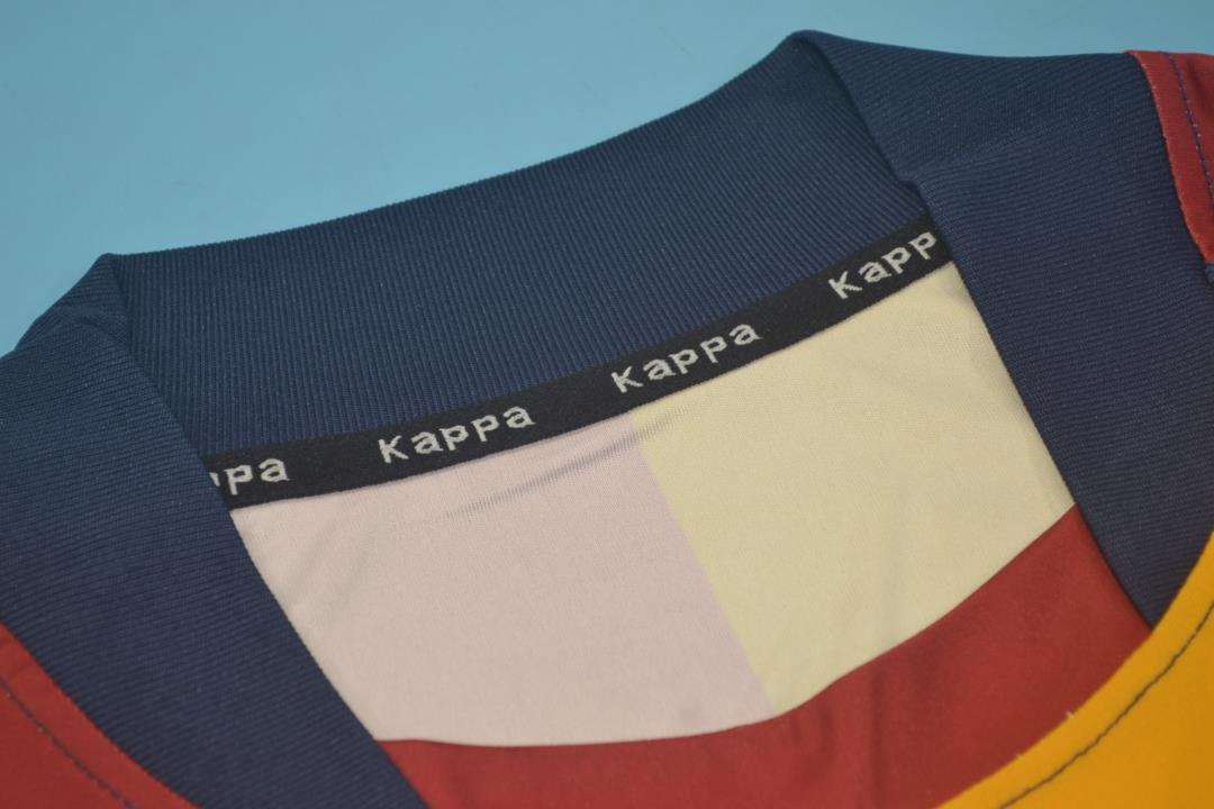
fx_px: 2782
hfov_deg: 24.6
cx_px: 607
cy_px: 404
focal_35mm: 82
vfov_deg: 16.6
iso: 200
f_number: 5.6
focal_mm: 55
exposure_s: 1/60
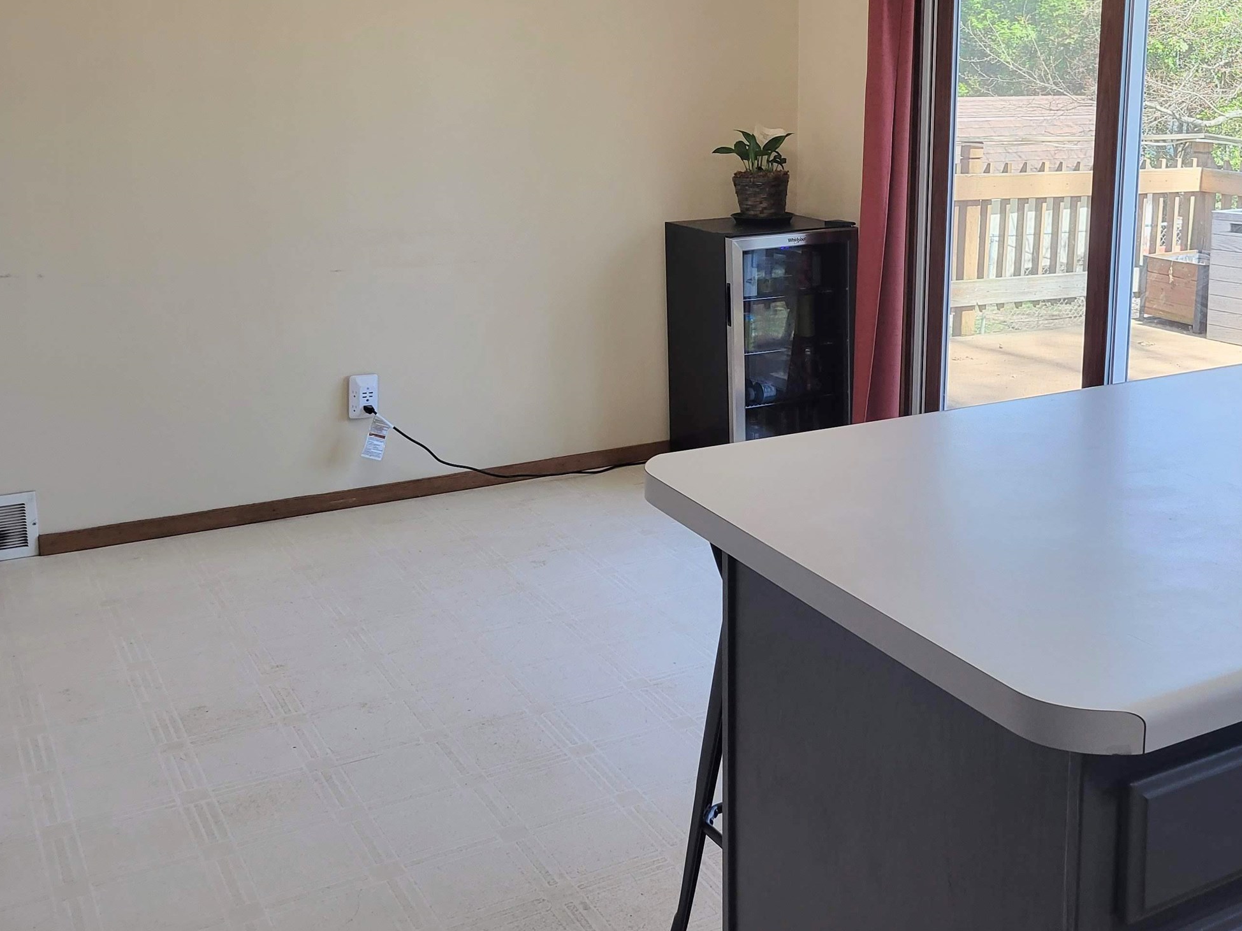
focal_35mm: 41
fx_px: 1471
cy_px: 294
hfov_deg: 44.7
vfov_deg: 34.7
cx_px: 882
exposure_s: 1/120
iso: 80
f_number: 1.8
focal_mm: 5.4
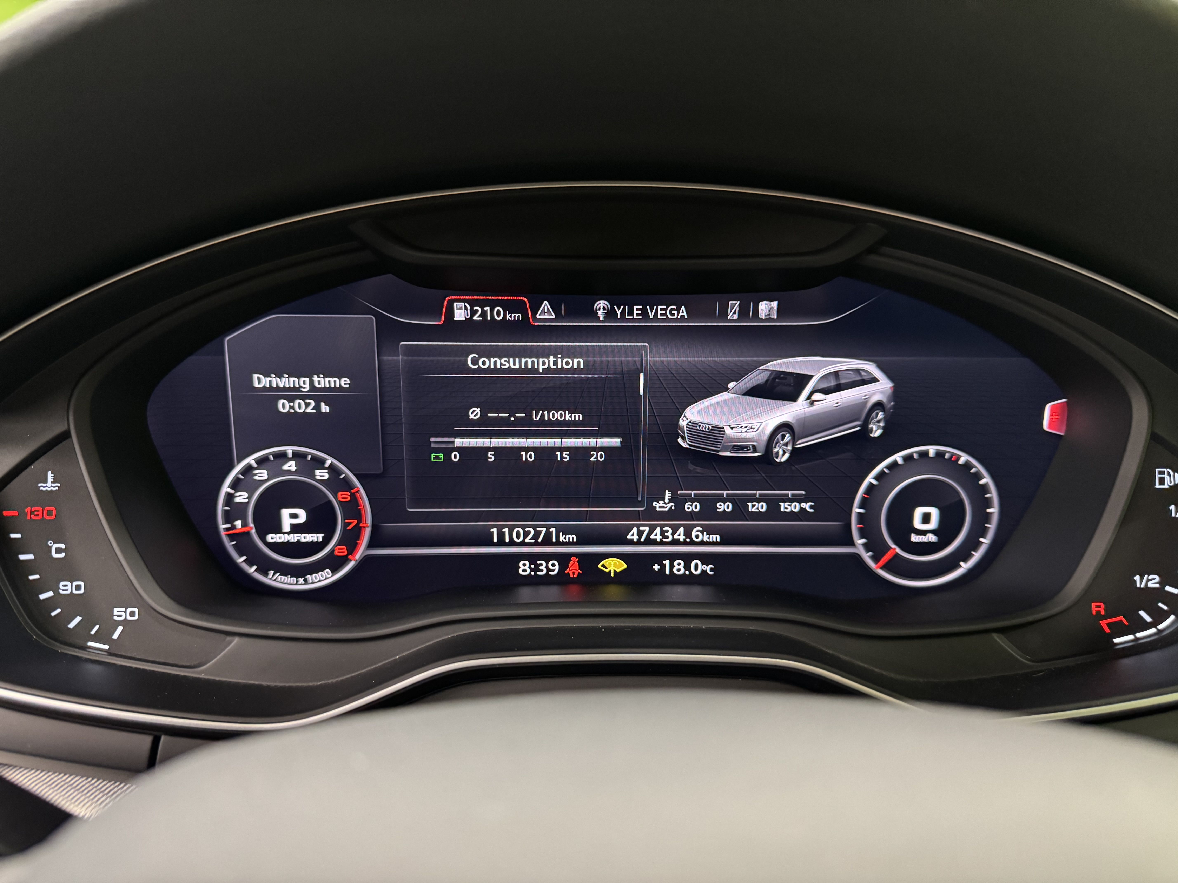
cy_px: 442
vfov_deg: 56.8
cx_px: 589
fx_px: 817
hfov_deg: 71.6
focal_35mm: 24
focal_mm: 6.76
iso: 800
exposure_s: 1/33
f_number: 1.78
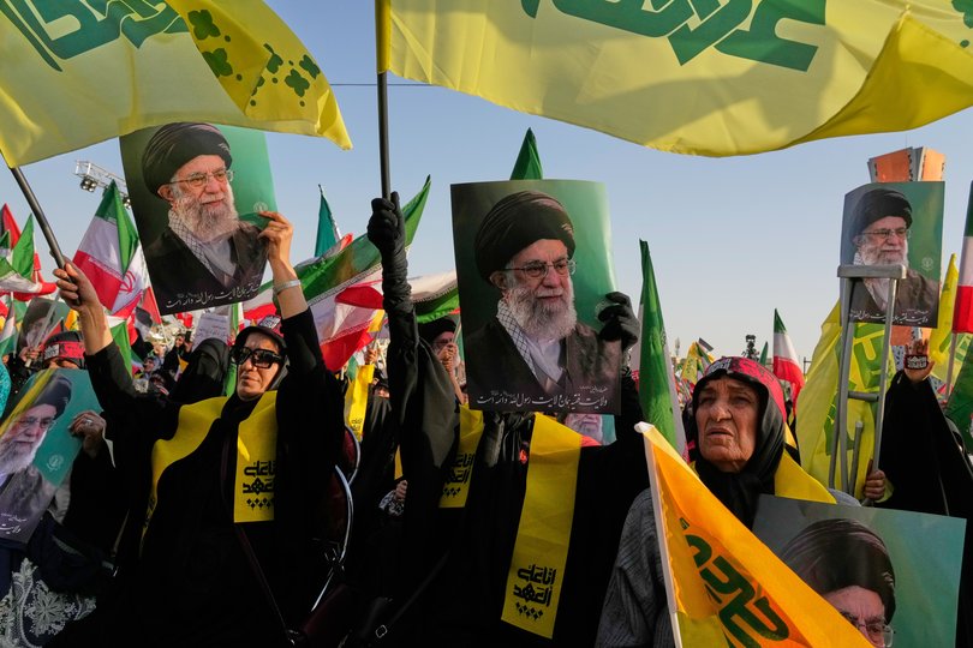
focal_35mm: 24
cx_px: 486
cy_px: 324
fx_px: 649
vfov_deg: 53.1
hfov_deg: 73.7
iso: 1000
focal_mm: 24
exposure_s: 1/2000
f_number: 8
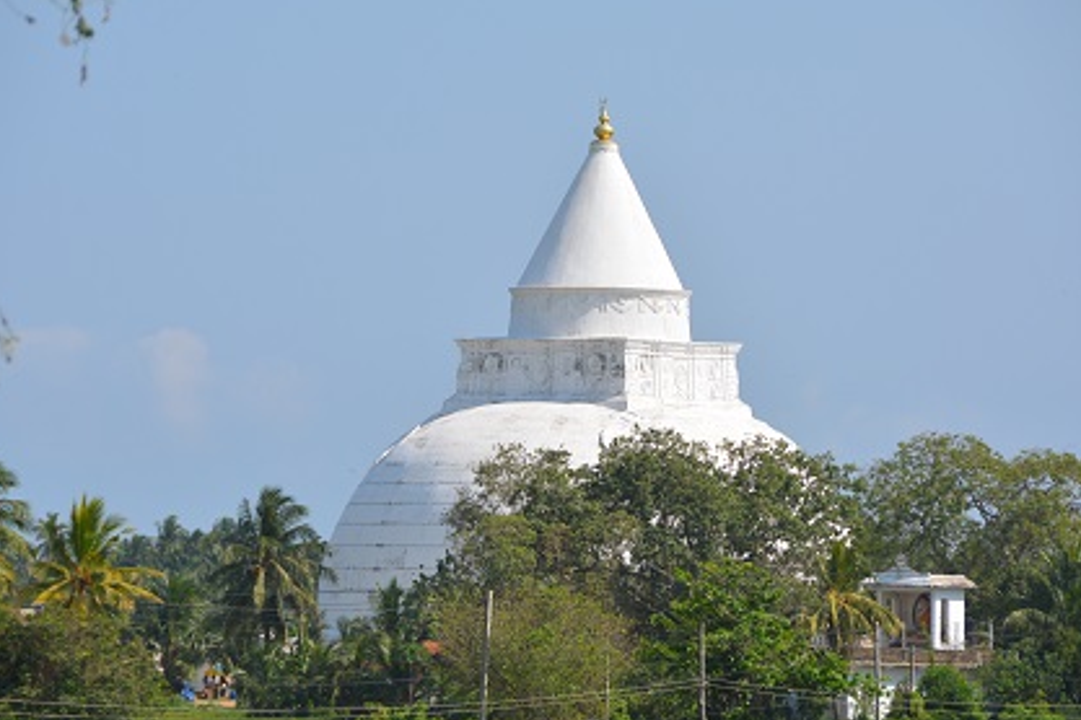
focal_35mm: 270
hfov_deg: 7.6
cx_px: 552
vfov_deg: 5.1
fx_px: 8107
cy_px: 335
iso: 200
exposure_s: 1/800
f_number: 7.1
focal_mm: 150
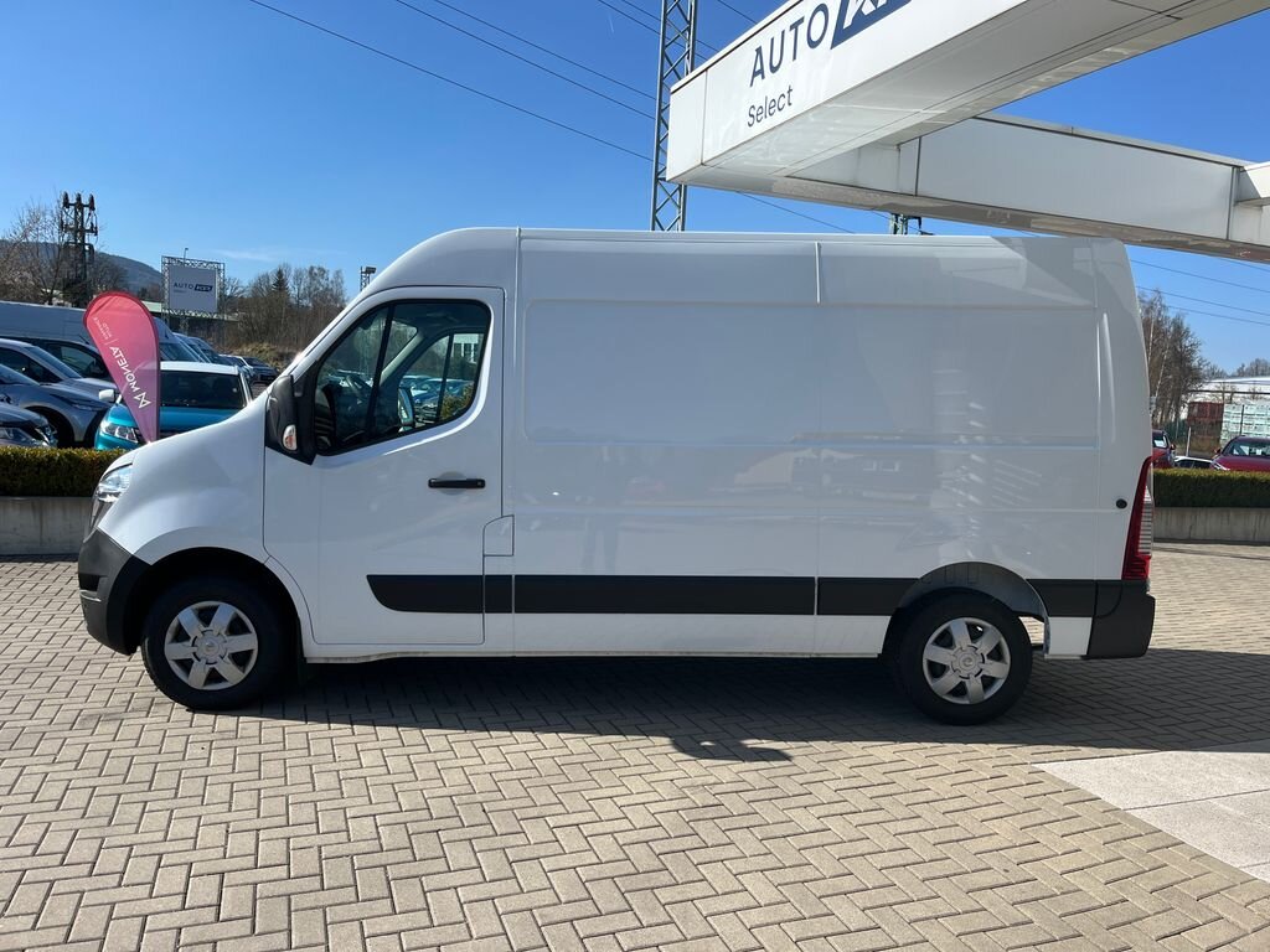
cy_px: 476
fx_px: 954
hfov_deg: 67.3
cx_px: 635
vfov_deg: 53.1
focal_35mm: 26
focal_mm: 5.1
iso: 50
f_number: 1.6
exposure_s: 1/3215
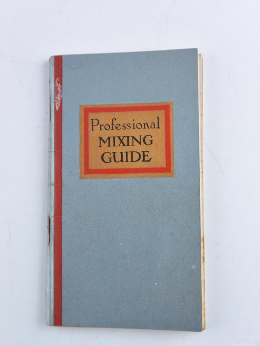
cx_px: 129
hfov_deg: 31.5
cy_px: 191
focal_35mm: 46
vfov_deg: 41.2
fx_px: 460
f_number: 4.2
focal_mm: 15.7
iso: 400
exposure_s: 1/100
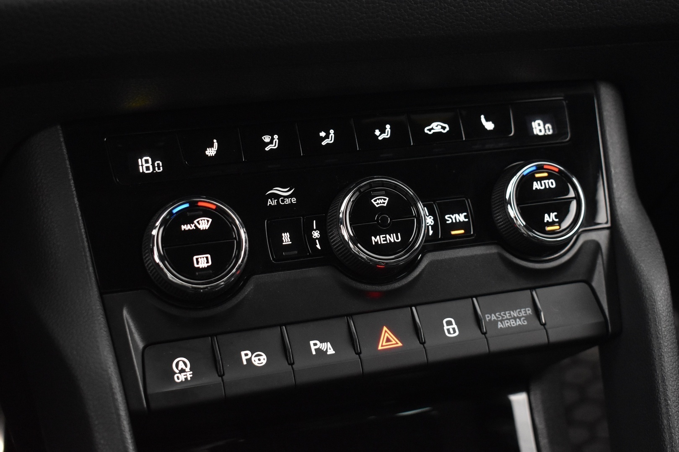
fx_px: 1018
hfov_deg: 36.9
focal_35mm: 54
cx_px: 340
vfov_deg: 25.1
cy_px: 226
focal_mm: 36
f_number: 4.8
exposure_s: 1/15
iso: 3200
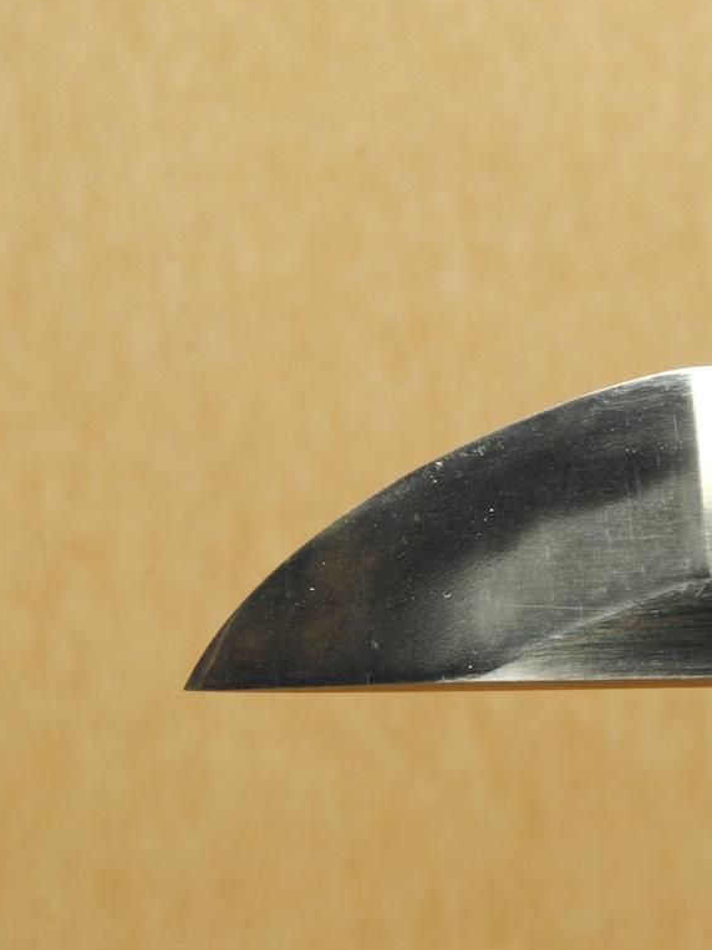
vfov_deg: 7.5
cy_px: 516
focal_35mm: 265
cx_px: 718
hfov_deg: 5.6
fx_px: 7270
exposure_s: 1/2
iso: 320
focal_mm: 100
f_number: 11
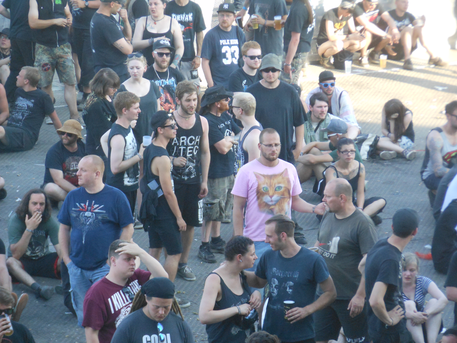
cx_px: 228
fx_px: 2891
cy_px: 172
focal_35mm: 219
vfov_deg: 6.8
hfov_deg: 9.0
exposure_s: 1/200
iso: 400
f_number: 5.8
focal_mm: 39.1
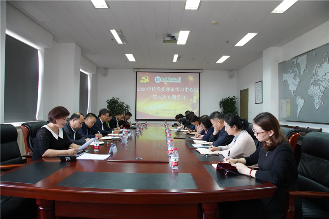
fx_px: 219
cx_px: 164
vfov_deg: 53.1
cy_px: 110
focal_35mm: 24
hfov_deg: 73.8
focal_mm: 24
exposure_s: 1/125
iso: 8000
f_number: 8
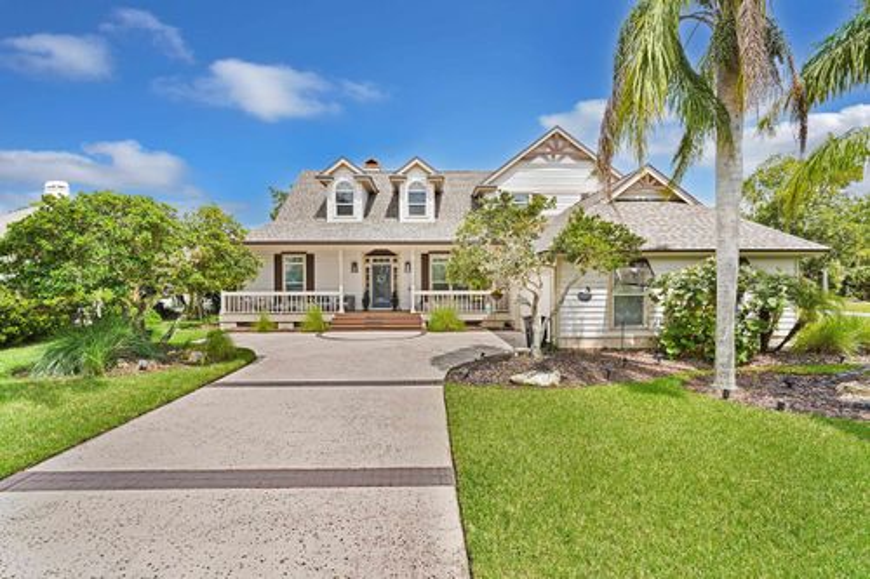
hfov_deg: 90.0
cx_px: 435
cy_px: 290
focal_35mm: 18
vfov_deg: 67.3
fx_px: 435
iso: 100
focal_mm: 18
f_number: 16
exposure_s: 1/30
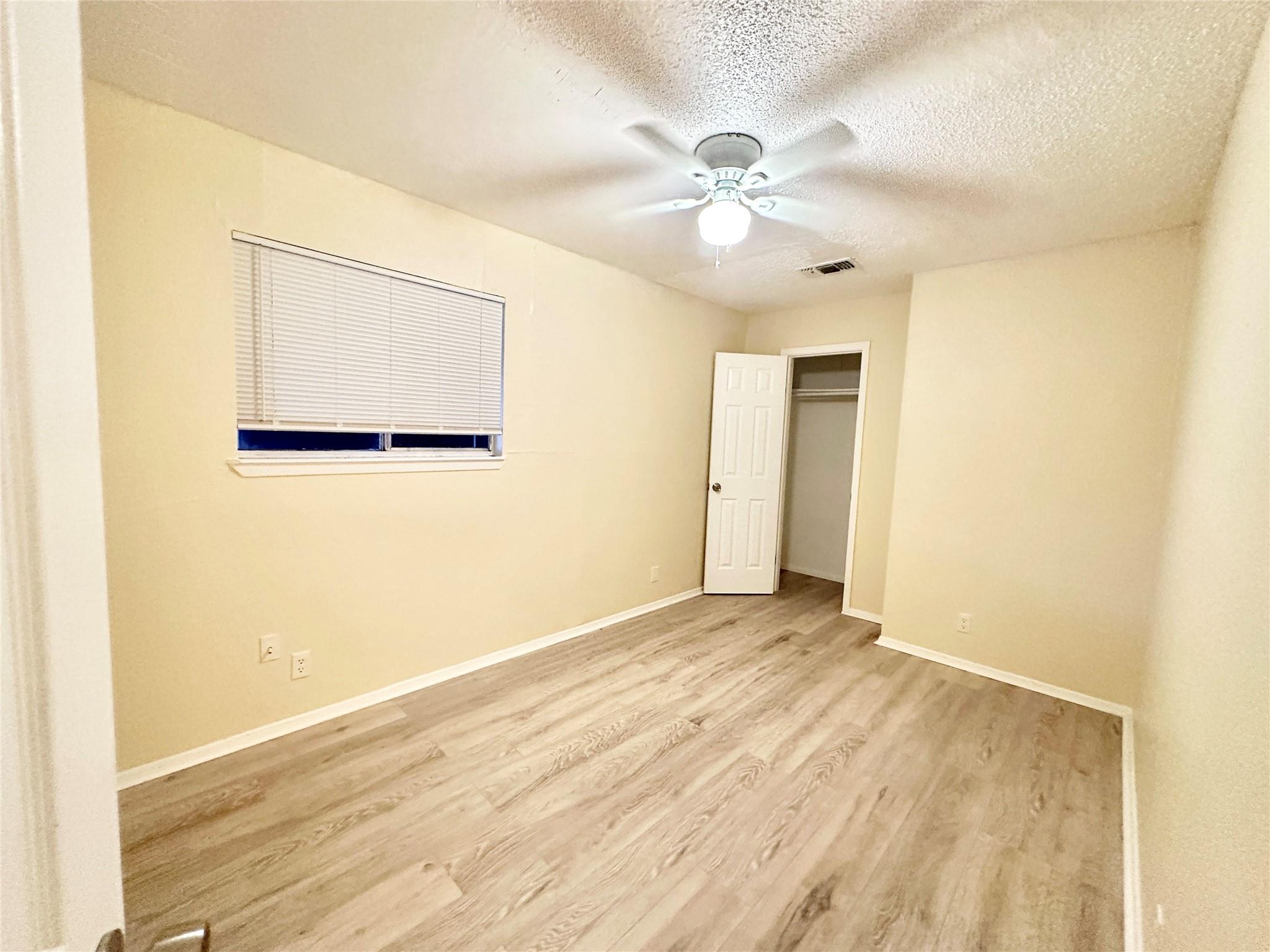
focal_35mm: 14
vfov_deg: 85.7
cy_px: 476
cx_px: 635
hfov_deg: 102.1
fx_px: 514
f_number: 2.2
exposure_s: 1/60
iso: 500
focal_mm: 2.22
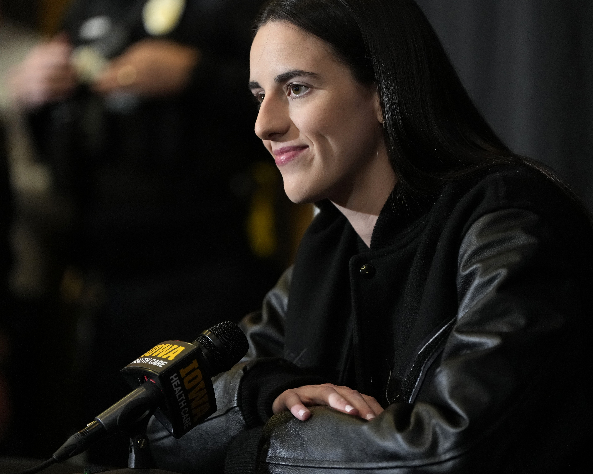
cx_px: 333
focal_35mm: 185
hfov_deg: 10.4
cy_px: 226
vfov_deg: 8.4
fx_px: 3247
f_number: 2.8
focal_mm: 152
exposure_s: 1/200
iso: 3200
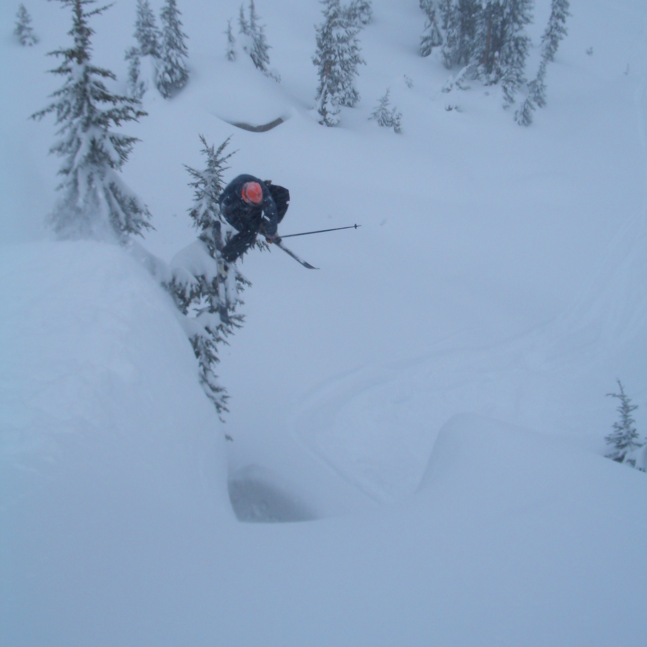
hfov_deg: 34.7
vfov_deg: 34.5
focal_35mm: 49
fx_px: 1036
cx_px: 325
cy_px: 240
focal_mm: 6.8
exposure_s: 1/320
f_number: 4.6
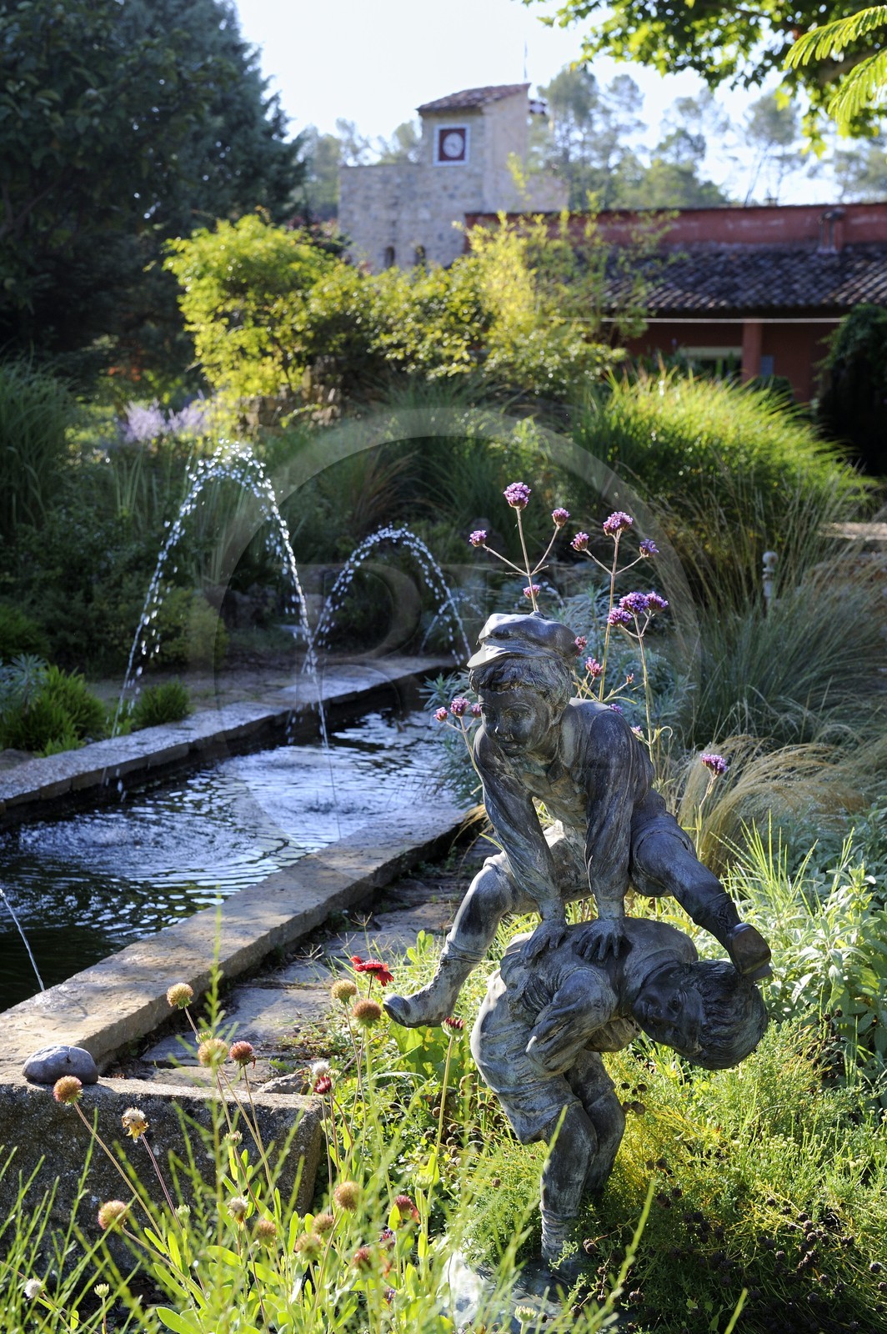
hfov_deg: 21.9
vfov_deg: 32.4
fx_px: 2295
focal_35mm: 62
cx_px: 444
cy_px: 667
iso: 400
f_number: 9
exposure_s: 1/200
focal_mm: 62
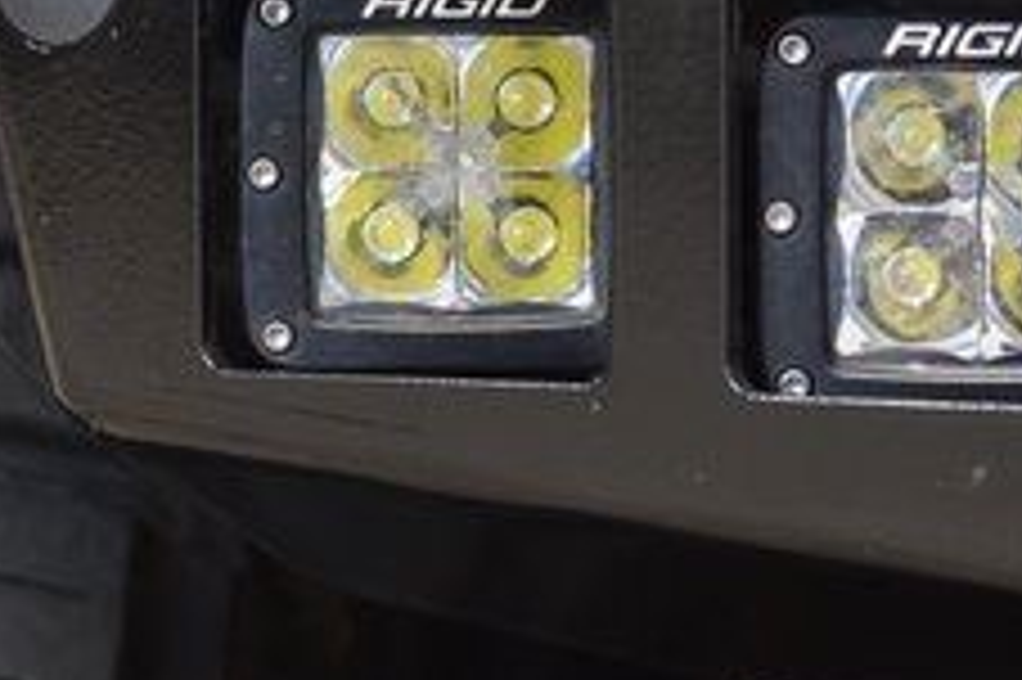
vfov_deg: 4.6
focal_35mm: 296
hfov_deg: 7.0
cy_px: 331
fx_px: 8397
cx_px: 684
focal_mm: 70
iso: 1600
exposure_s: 1/30
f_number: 4.5
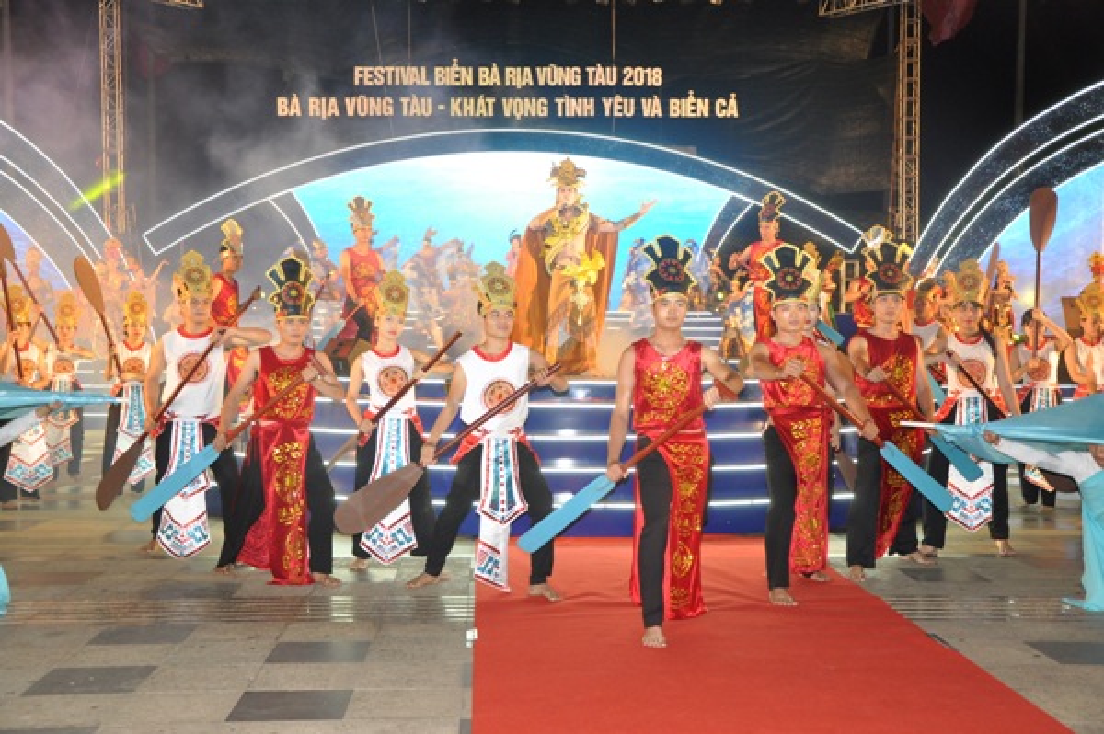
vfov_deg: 29.8
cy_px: 367
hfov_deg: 43.6
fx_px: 1379
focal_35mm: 45
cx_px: 552
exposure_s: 1/30
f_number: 4.5
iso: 1000
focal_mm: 30
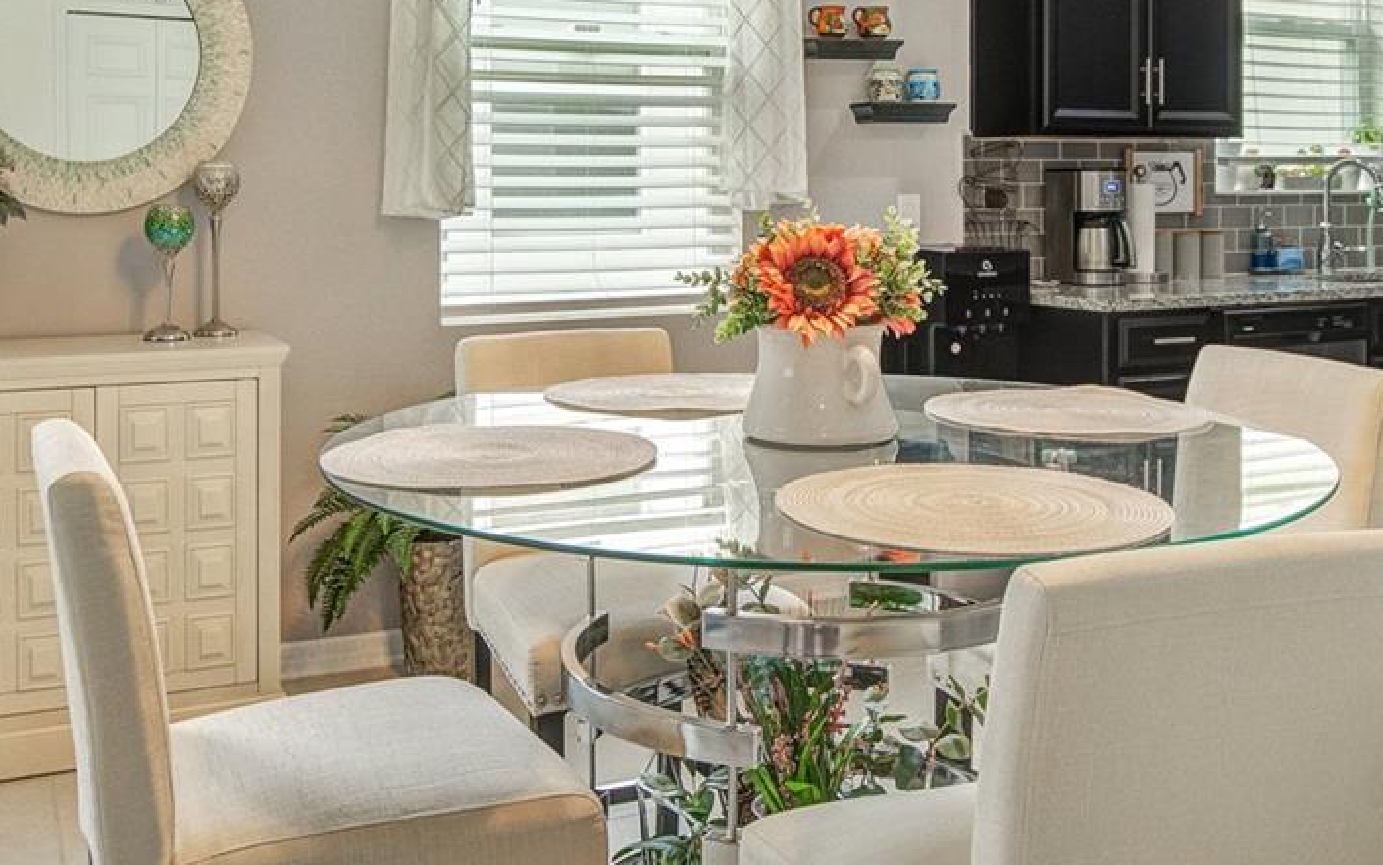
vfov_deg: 33.4
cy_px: 170
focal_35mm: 37
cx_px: 685
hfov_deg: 52.7
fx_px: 1395
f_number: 5
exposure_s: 1/125
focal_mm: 16
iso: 3200
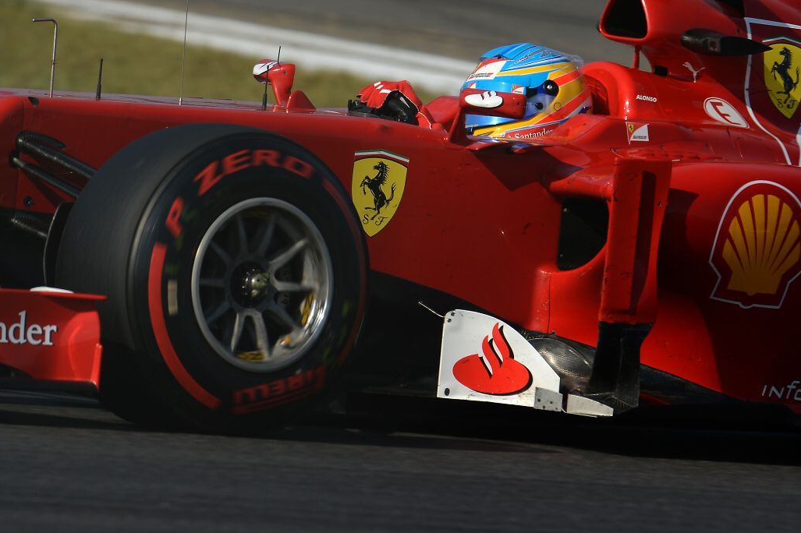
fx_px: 16236
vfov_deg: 1.9
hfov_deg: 2.8
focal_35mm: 730
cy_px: 218
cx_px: 458
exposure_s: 1/1000
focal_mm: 500
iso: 200
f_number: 8
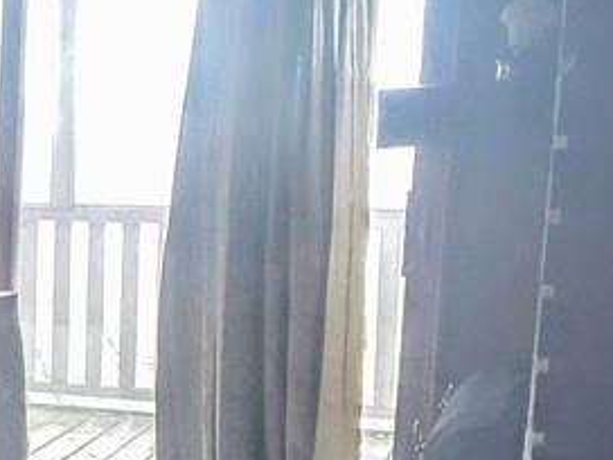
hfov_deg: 16.8
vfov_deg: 15.0
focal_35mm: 98
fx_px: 1735
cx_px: -478
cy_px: 388
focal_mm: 4.3
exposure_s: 1/60
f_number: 1.5
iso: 125
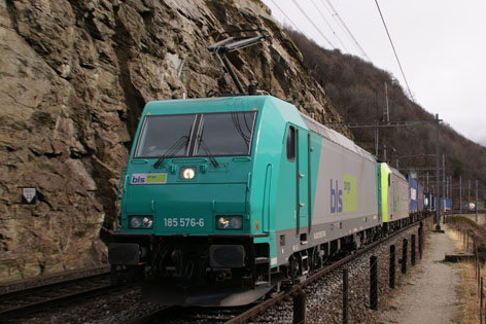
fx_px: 608
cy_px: 170
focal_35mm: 45
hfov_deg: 43.3
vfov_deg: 29.9
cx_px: 300
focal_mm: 22
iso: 100
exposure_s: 1/320
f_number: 5.6
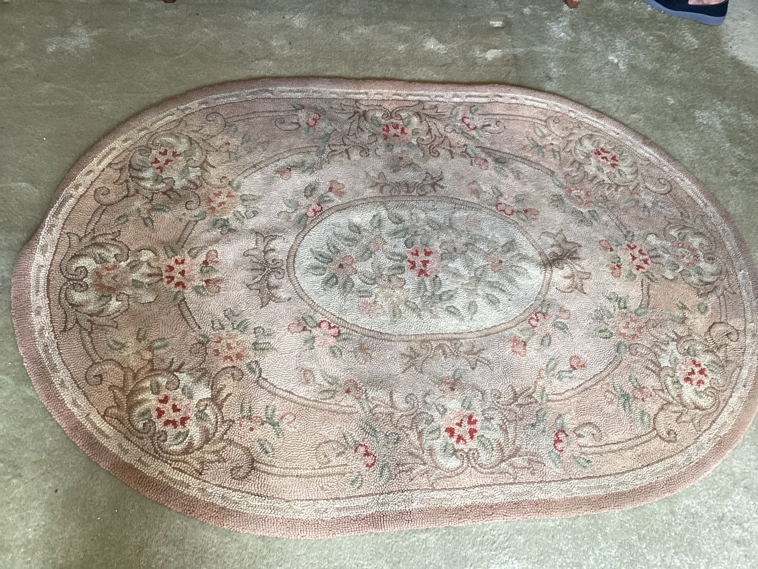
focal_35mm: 31
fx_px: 679
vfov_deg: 45.4
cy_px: 284
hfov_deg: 58.3
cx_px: 379
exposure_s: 1/50
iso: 125
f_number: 2.4
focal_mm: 3.3
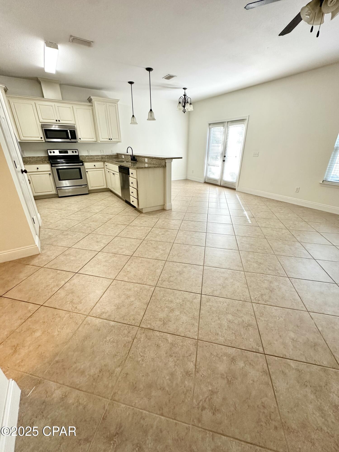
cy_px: 226
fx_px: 183
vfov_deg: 102.1
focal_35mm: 14
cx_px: 170
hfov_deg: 85.7
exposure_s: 1/106
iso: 200
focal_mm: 2.22
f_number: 2.2
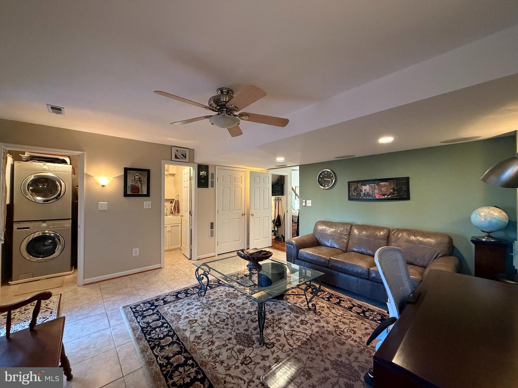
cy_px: 194
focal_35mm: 14
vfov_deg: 85.7
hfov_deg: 102.1
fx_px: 209
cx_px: 259
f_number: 2.2
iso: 640
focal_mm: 2.22
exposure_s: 1/60
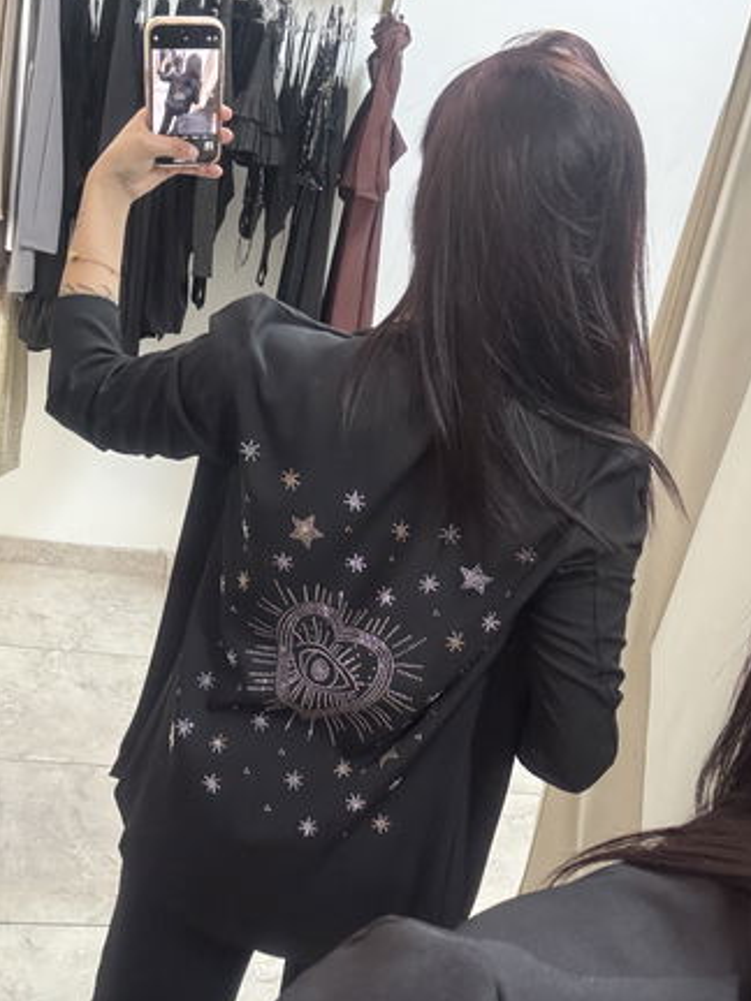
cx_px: 408
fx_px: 1070
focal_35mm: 37
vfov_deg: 49.8
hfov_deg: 38.6
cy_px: 604
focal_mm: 2.69
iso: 320
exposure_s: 1/50
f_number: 1.9
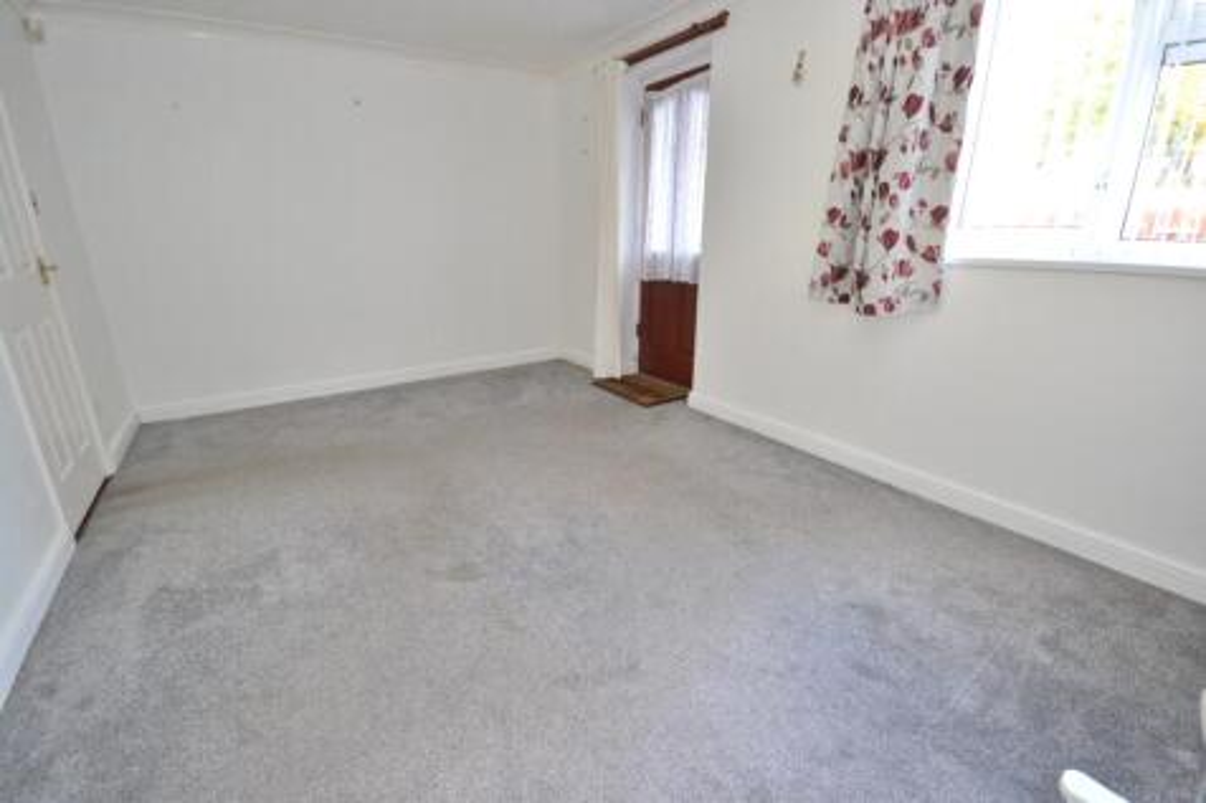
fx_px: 502
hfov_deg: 100.4
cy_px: 402
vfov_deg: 77.3
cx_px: 603
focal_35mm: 15
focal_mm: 10
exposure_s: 1/60
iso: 1100
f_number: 4
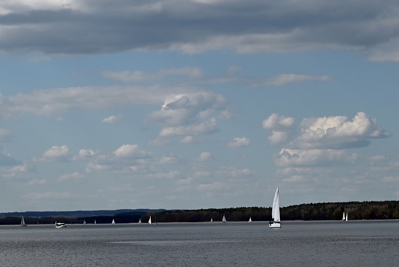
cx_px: 252
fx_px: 1818
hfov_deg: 12.5
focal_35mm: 164
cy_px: 40
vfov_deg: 8.4
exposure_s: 1/1000
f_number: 8
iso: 100
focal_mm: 75
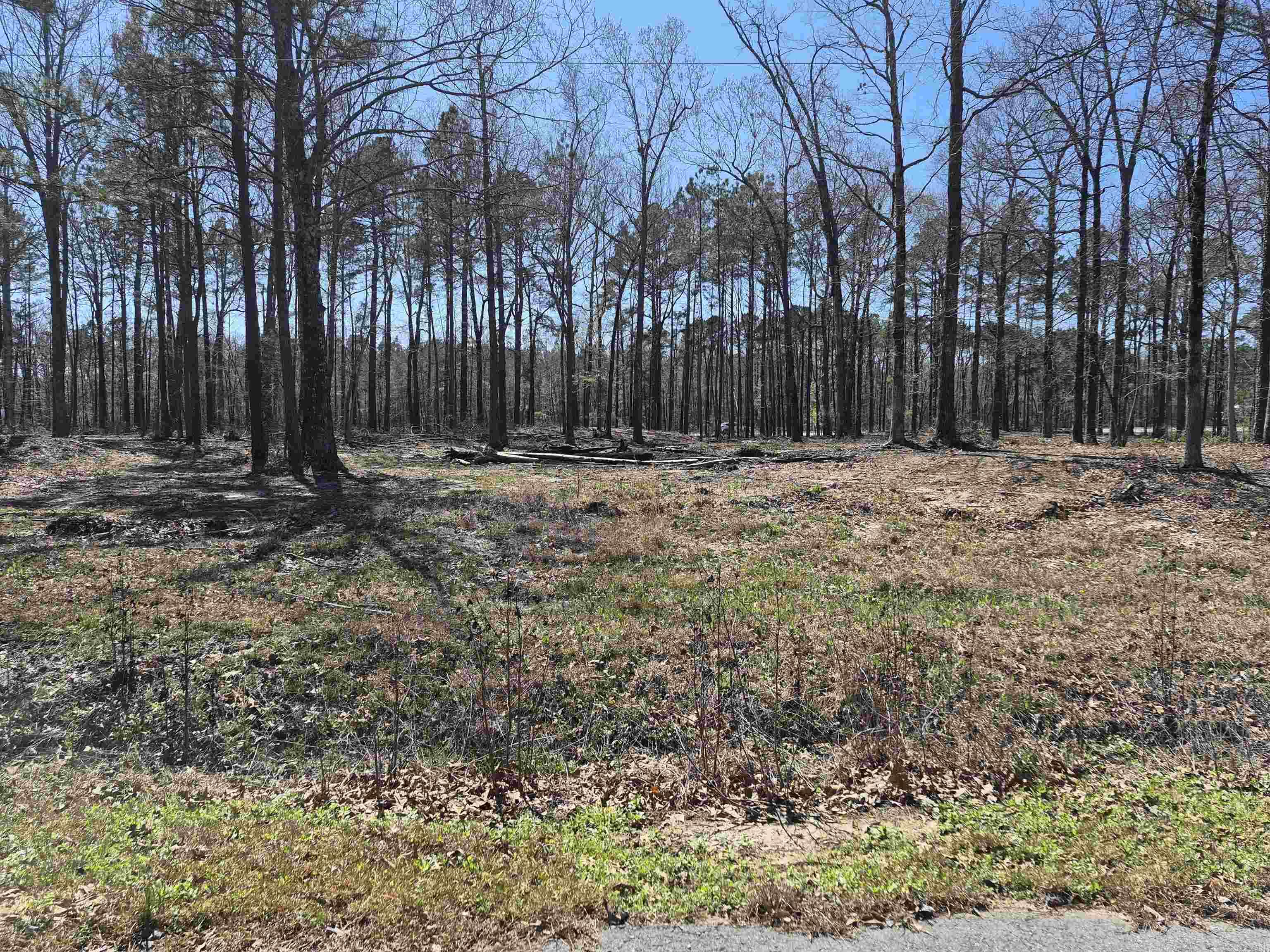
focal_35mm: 23
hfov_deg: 73.9
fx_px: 844
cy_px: 476
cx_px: 635
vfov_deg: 58.9
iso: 80
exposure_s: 1/3928
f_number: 1.8
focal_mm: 5.4
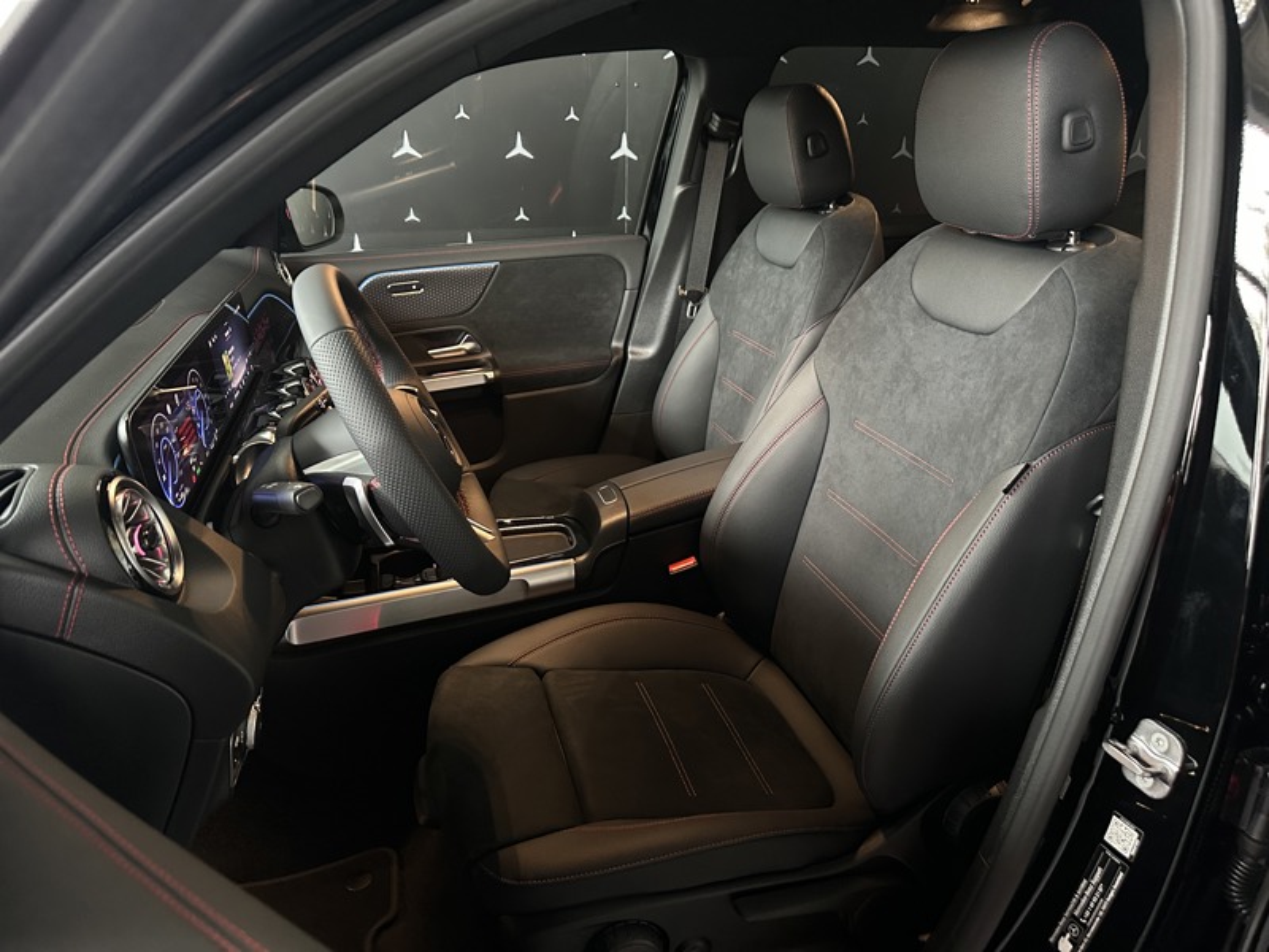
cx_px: 634
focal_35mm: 24
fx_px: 880
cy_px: 476
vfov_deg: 56.8
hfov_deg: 71.6
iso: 1000
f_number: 1.78
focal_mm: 6.86
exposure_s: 1/33
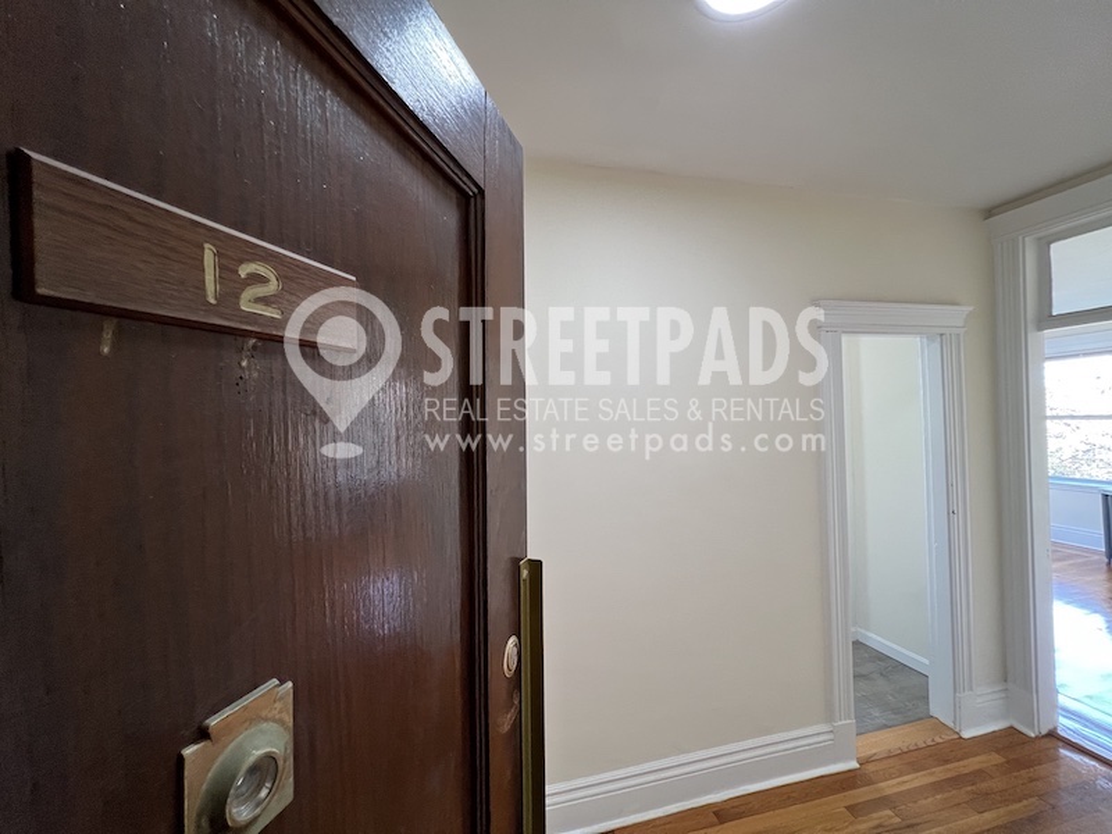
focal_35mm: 13
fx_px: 418
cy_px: 417
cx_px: 556
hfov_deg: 106.2
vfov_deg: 89.9
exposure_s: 1/120
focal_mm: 1.57
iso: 200
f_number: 1.8
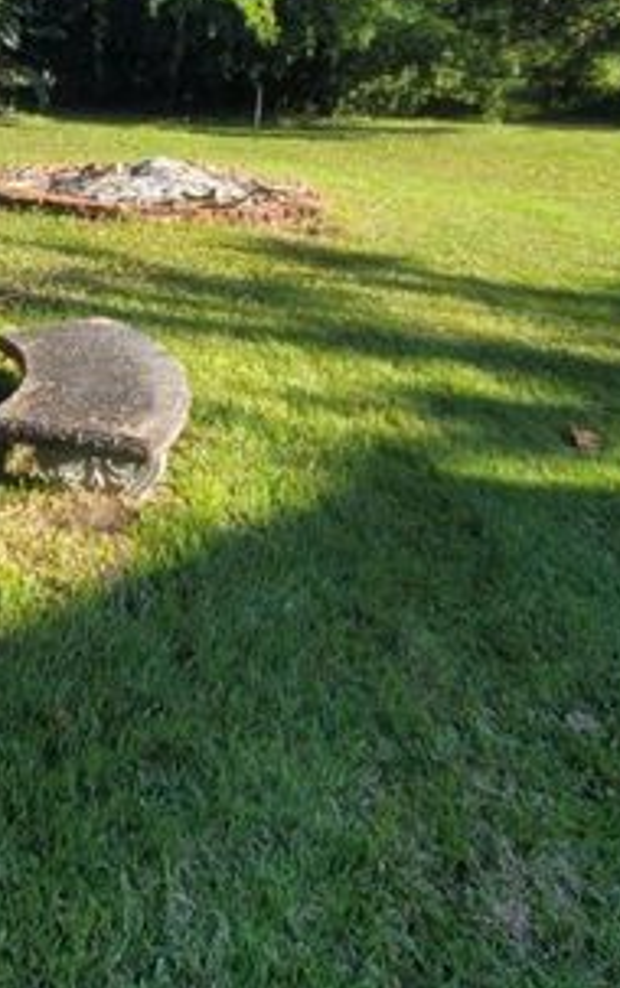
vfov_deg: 57.6
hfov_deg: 32.7
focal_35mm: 32
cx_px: -119
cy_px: 290
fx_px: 863
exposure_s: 1/720
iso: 64
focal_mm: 2.2
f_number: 2.2
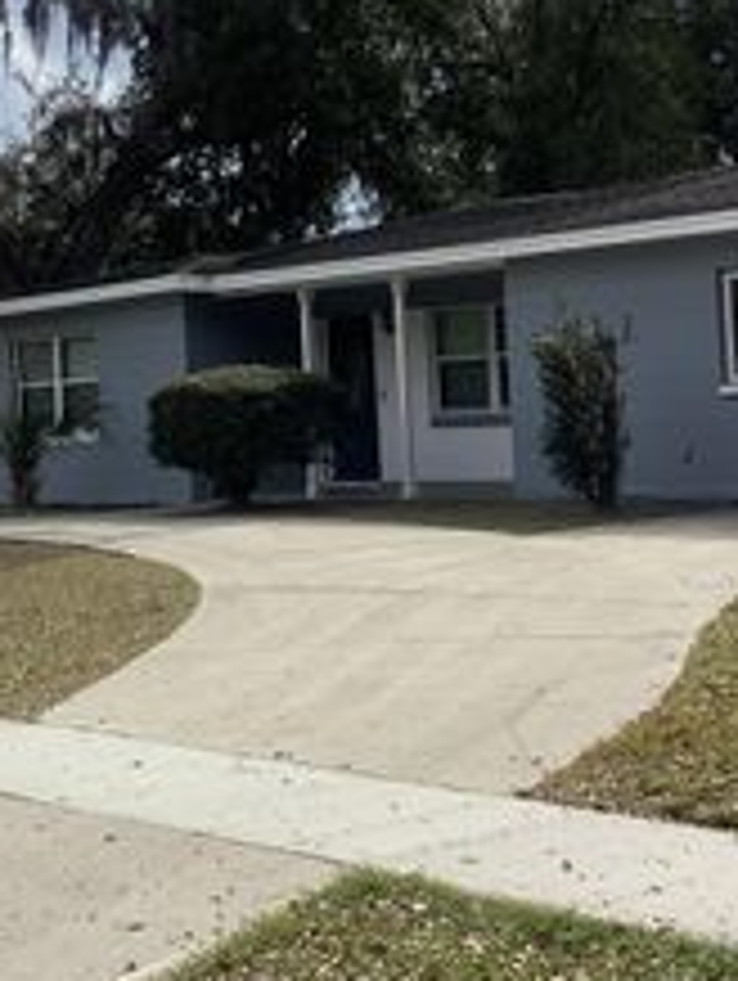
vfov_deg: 27.2
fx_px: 2014
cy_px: 335
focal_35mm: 71
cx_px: 144
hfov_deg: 20.5
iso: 25
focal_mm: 3.3
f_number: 2.4
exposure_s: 1/1087
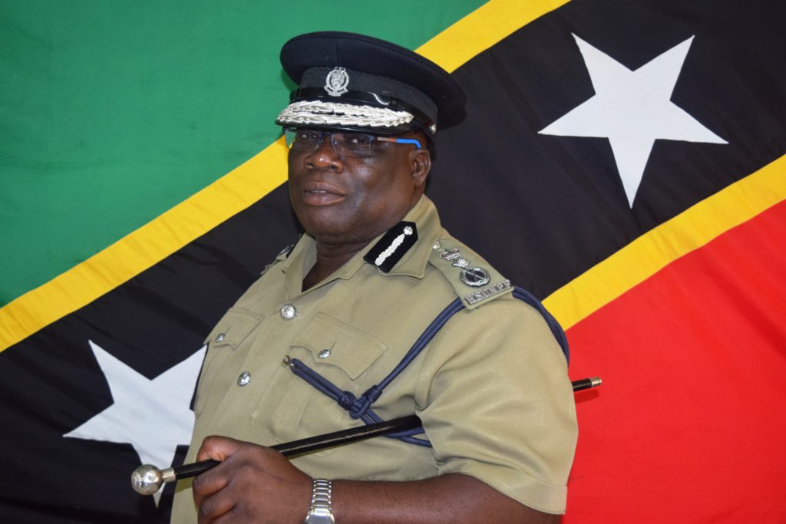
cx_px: 393
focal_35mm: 51
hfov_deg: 38.9
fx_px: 1114
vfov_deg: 26.5
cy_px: 262
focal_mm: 34
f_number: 5.6
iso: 800
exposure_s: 1/125
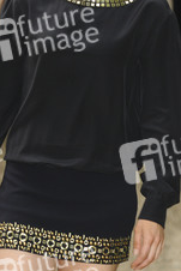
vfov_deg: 5.7
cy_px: 96
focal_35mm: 359
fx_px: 2702
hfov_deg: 3.8
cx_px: 73
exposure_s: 1/160
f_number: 4.5
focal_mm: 135
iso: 500
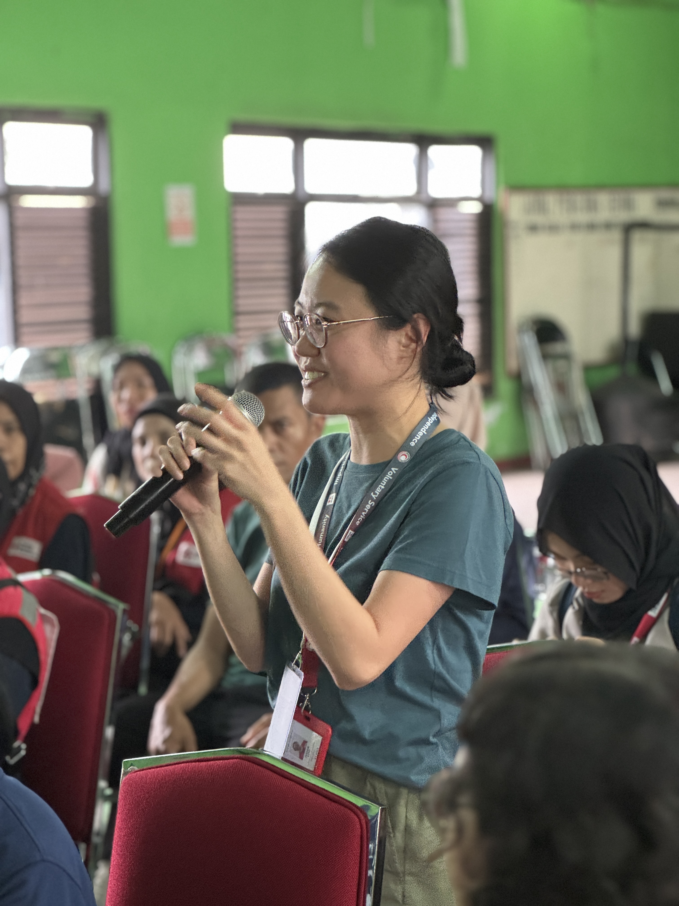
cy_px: 453
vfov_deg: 25.3
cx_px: 340
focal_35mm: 77
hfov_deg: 19.1
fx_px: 2014
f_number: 2.8
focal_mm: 9
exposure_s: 1/33
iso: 640
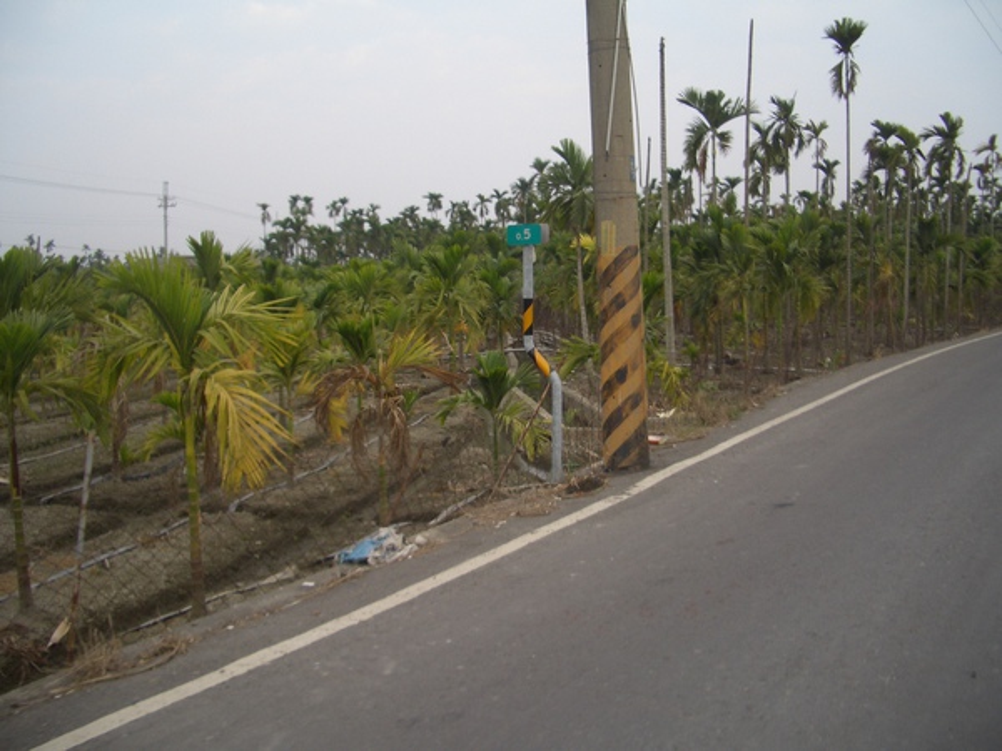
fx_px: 1013
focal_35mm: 35
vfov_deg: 40.7
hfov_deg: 52.6
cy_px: 376
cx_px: 501
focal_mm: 5.8
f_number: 2.6
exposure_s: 1/250
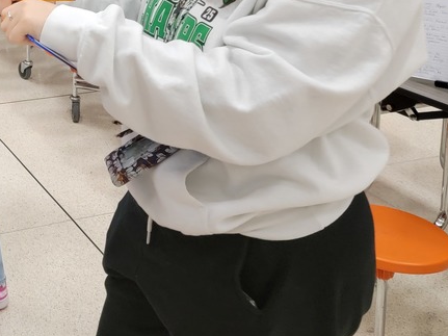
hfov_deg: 30.8
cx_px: -23
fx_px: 737
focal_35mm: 57
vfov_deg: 23.7
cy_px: -52
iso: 320
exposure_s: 1/120
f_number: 1.8
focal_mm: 6.7
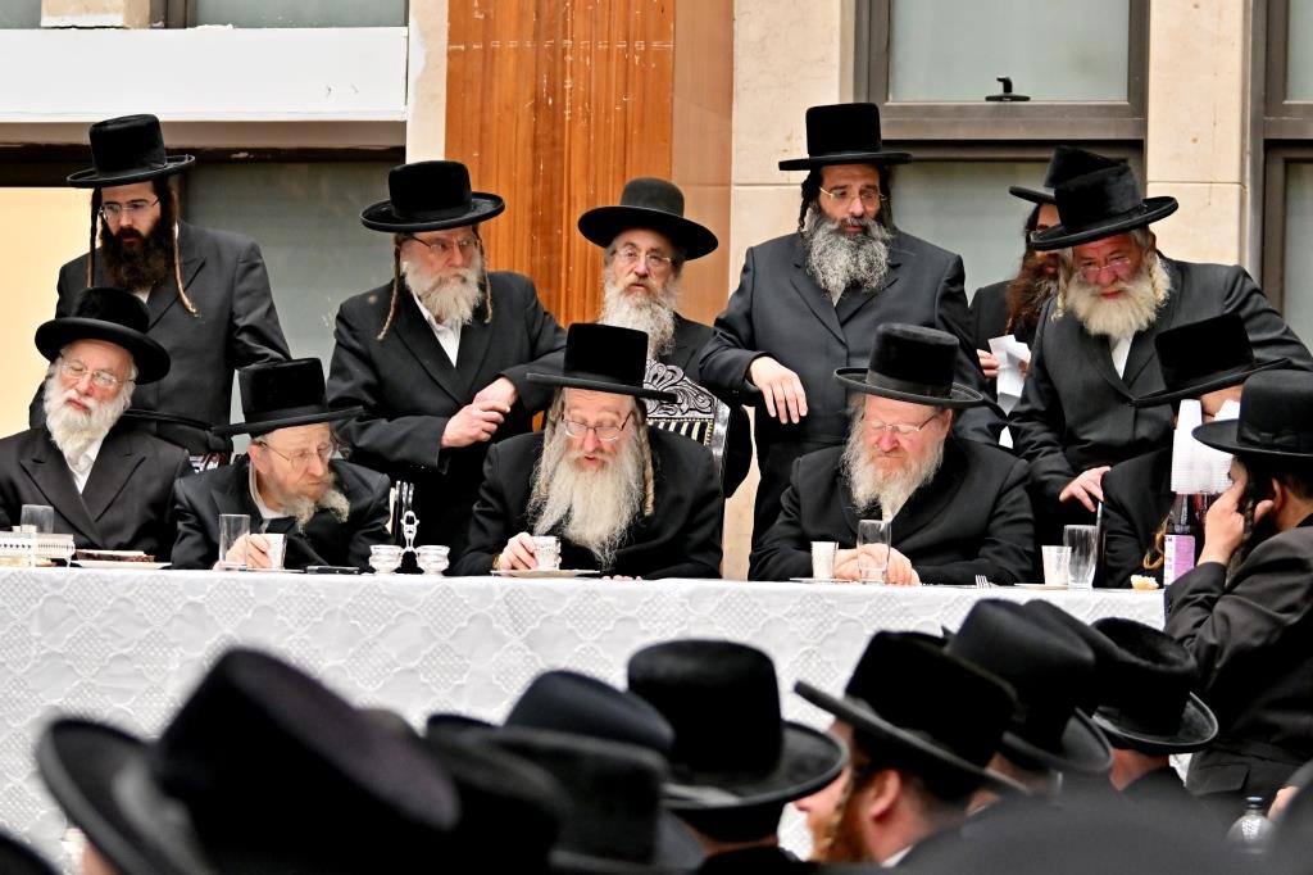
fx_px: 4083
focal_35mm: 112
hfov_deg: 18.3
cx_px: 656
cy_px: 438
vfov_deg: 12.2
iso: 800
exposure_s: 1/250
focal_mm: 75
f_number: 2.8
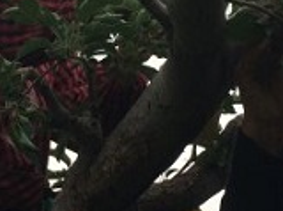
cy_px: 82
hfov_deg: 18.1
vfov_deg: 13.5
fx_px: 888
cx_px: 103
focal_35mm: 109
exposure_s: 1/1208
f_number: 2.2
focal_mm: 4.15
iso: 32
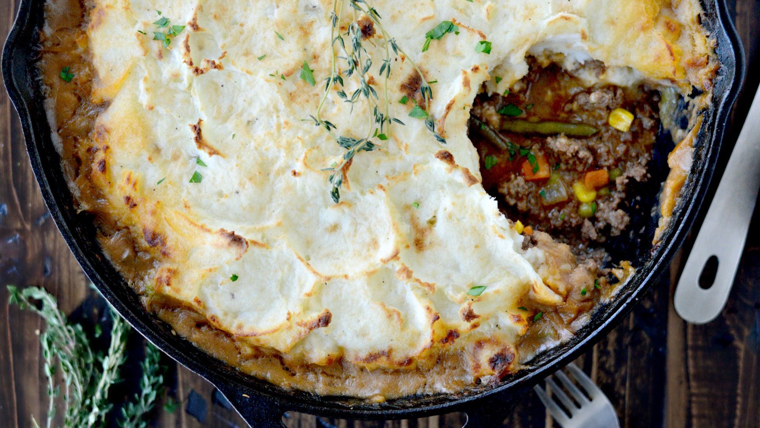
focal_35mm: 53
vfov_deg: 22.6
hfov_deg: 39.2
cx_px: 376
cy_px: 227
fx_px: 1068
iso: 3200
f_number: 3.2
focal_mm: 50
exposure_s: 1/800
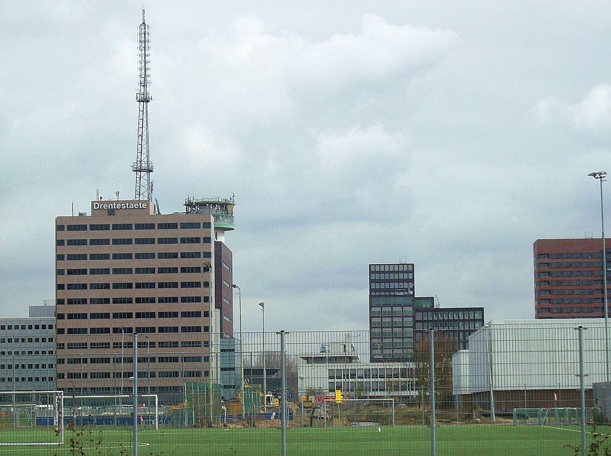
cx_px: 306
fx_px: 1902
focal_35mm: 108
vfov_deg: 13.7
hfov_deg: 18.3
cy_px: 228
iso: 100
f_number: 7.8
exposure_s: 1/325
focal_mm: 18
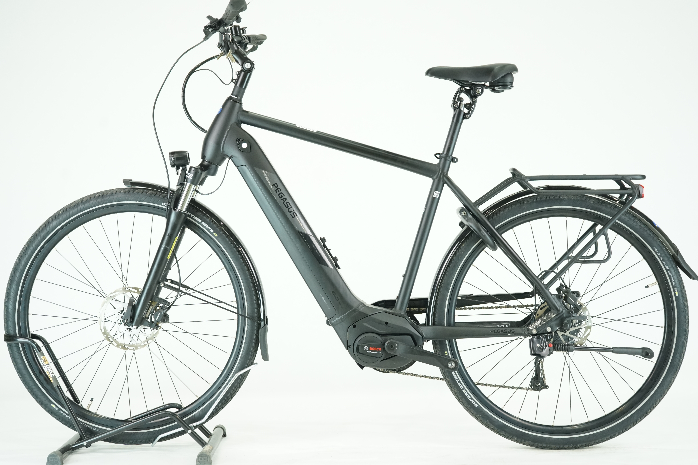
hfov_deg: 36.2
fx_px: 1066
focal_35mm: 55
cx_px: 349
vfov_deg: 24.6
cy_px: 232
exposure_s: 1/200
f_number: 5
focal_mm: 55
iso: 2500
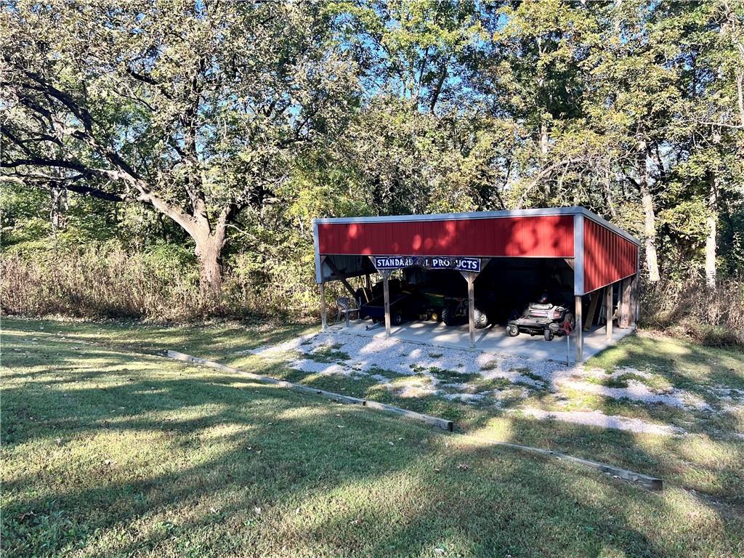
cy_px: 279
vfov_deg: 53.1
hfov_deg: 67.3
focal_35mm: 26
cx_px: 372
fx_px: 559
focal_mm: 5.7
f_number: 1.5
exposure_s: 1/575
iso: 50
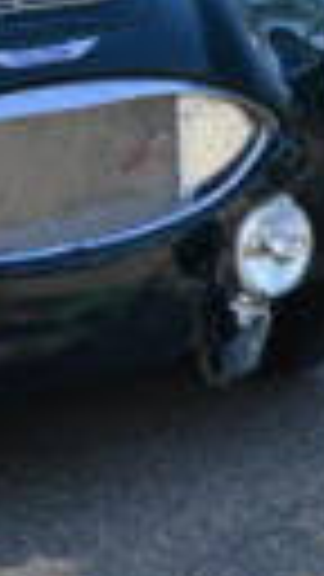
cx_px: -72
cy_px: 25
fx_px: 2306
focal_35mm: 151
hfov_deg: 8.0
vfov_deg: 14.1
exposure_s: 1/250
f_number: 5.6
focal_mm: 37
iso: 110
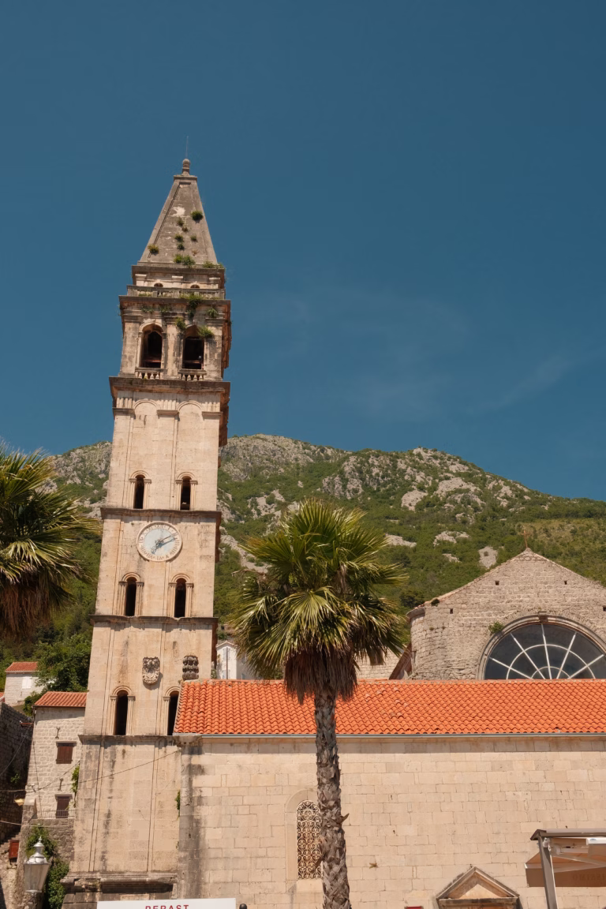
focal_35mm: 36
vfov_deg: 53.1
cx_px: 303
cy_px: 454
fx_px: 909
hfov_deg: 36.9
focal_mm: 24.3
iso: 500
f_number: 9
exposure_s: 1/900
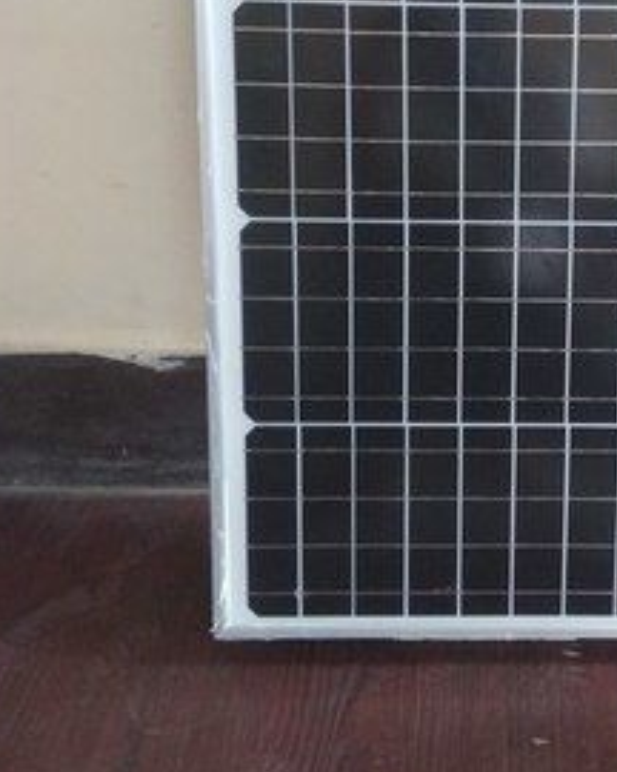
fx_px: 867
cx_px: 504
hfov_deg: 37.6
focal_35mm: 38
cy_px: 237
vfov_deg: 46.9
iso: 800
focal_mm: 3.57
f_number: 2
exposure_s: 1/17
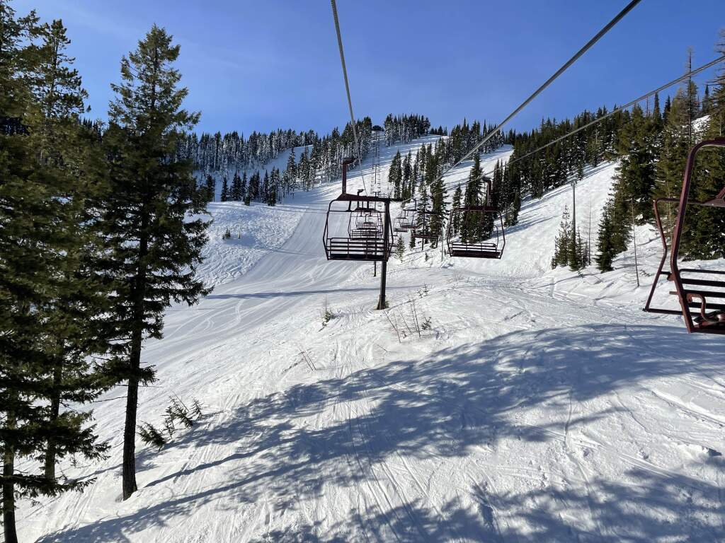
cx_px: 362
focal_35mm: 26
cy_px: 272
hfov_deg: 67.3
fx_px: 545
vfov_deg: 53.1
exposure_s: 1/7299
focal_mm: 4.2
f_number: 1.6
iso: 32
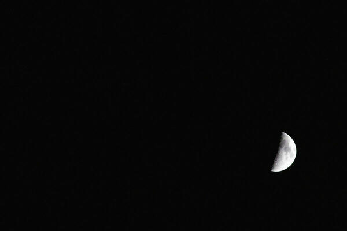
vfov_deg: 3.1
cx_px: 174
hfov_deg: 4.6
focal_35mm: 450
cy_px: 116
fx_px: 4337
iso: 400
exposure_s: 1/10
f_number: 29
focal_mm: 300
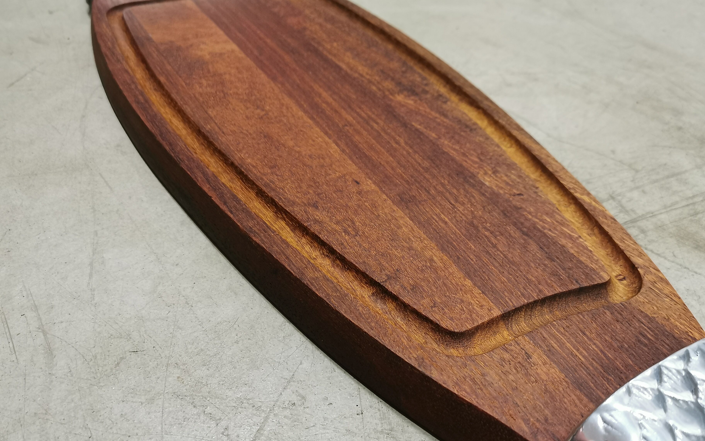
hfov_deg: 55.3
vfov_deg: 36.2
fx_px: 672
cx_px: 352
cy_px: 259
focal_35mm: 35
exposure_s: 1/50
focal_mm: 5.58
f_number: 1.8
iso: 200
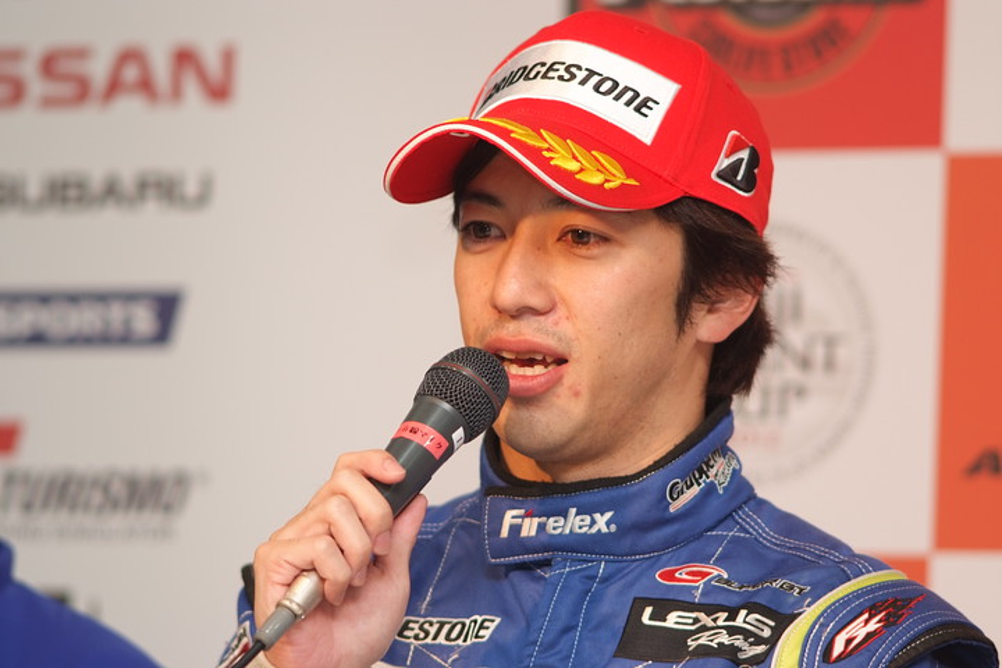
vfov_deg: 5.1
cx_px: 501
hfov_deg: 7.6
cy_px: 334
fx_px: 7514
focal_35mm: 270
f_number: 2.8
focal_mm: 180
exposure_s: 1/125
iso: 320
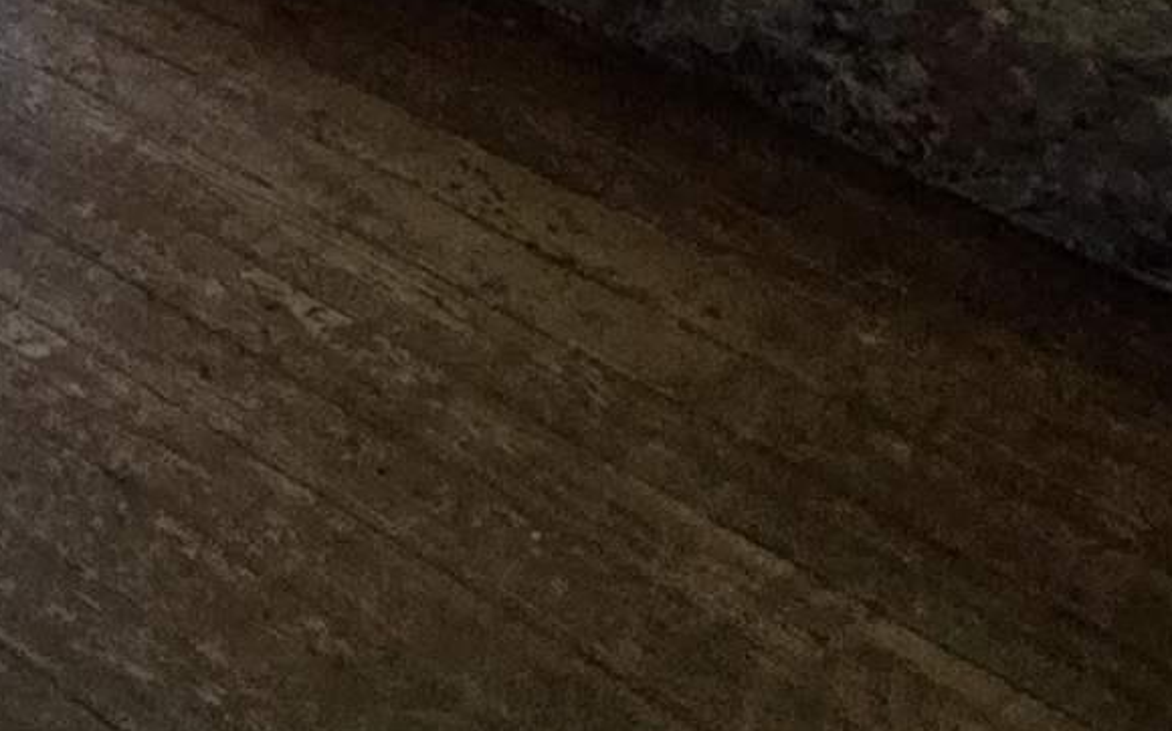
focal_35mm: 73
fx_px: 2331
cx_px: -240
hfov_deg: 25.3
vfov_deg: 12.8
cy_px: -1121
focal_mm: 2.2
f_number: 2.2
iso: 1000
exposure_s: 1/60
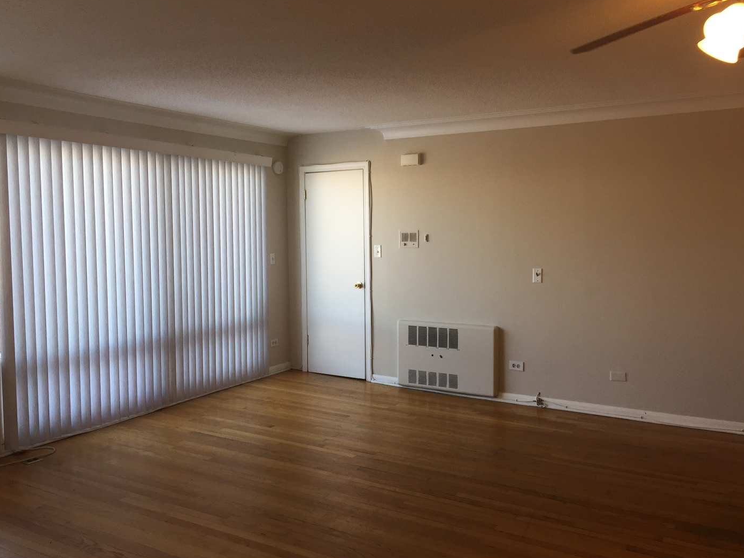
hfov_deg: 60.0
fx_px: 645
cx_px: 374
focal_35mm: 30
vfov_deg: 46.8
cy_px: 281
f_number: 2.2
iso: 50
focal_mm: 4.15
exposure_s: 1/120
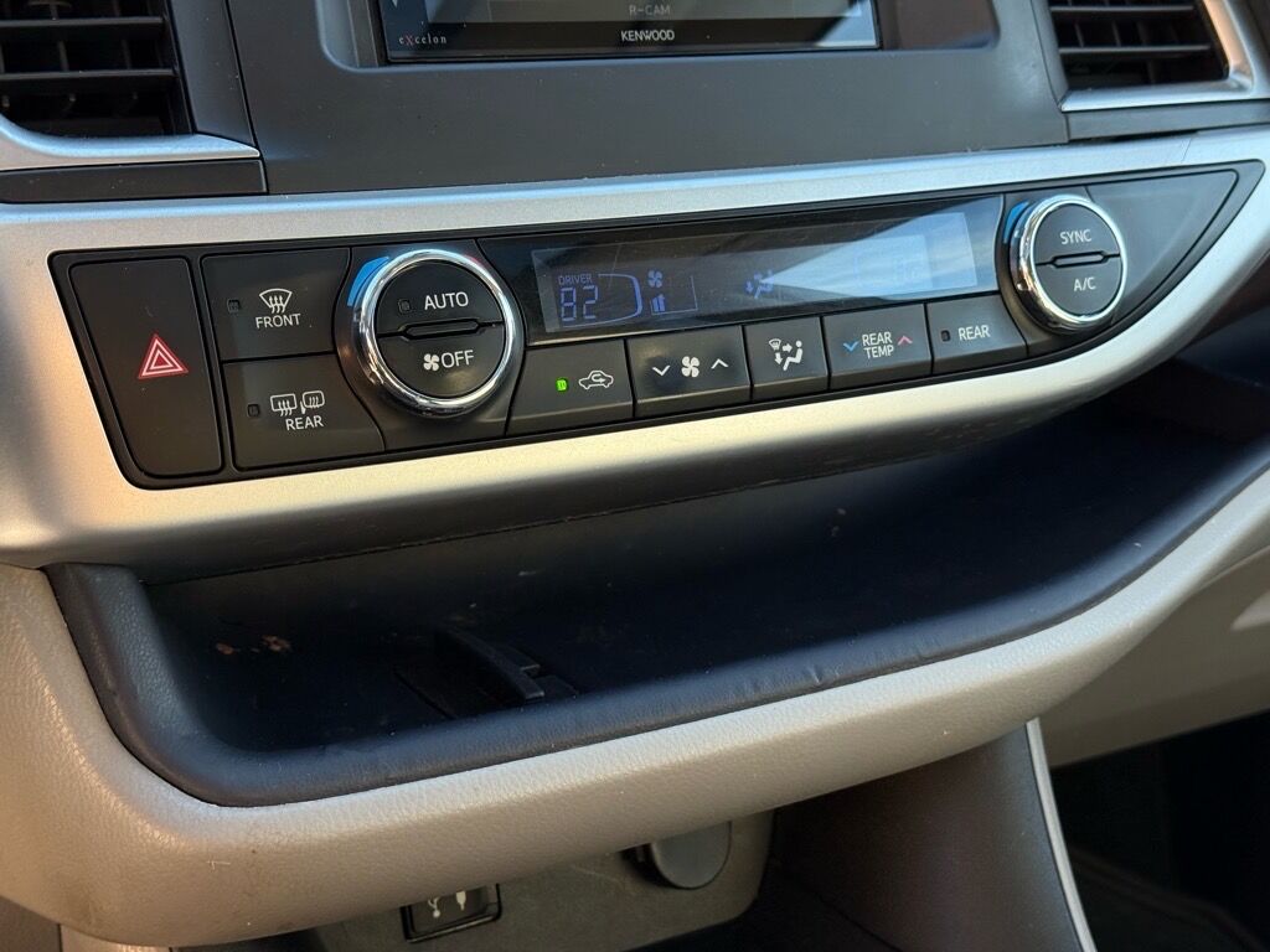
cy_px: 476
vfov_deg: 30.3
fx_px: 1761
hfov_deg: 39.7
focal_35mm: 48
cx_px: 635
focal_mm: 6.76
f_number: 1.78
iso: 200
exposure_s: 1/236
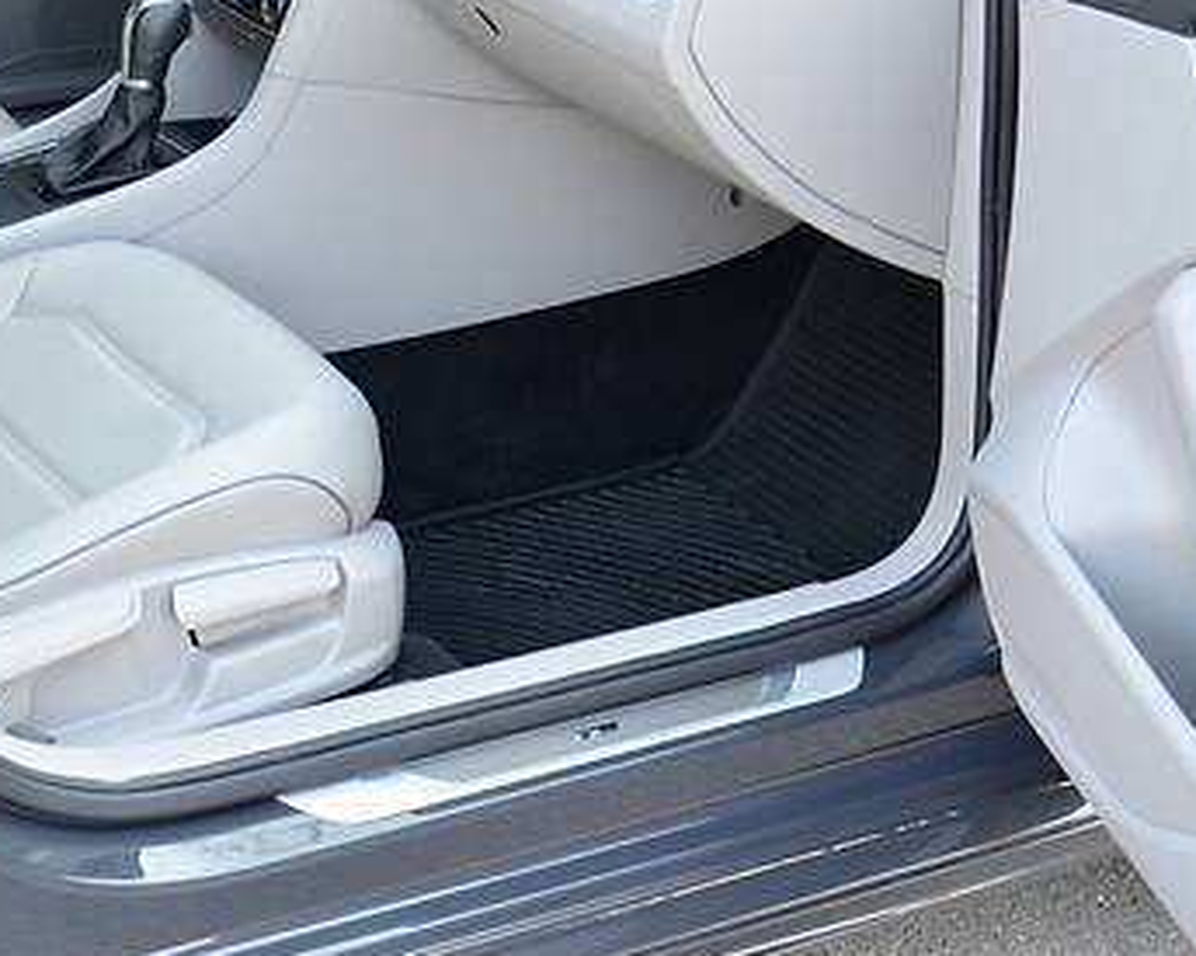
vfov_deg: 15.7
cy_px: 330
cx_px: 567
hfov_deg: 19.6
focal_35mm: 98
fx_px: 3468
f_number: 4.5
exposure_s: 1/80
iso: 400
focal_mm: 30
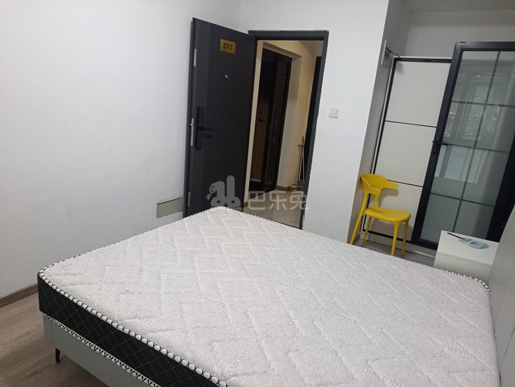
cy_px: 194
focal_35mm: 24
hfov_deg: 71.6
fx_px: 357
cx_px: 258
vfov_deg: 56.8
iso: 1030
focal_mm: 5.25
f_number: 1.75
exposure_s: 1/25
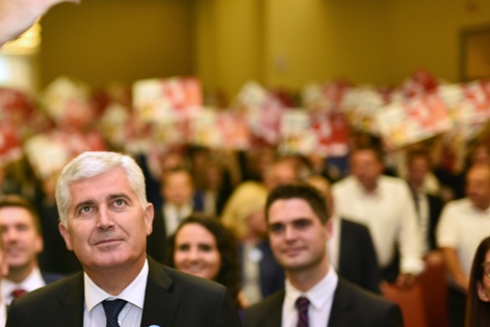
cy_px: 193
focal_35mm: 85
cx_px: 78
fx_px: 1157
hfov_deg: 23.5
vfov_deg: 16.1
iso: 400
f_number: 1.4
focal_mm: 50
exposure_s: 1/125
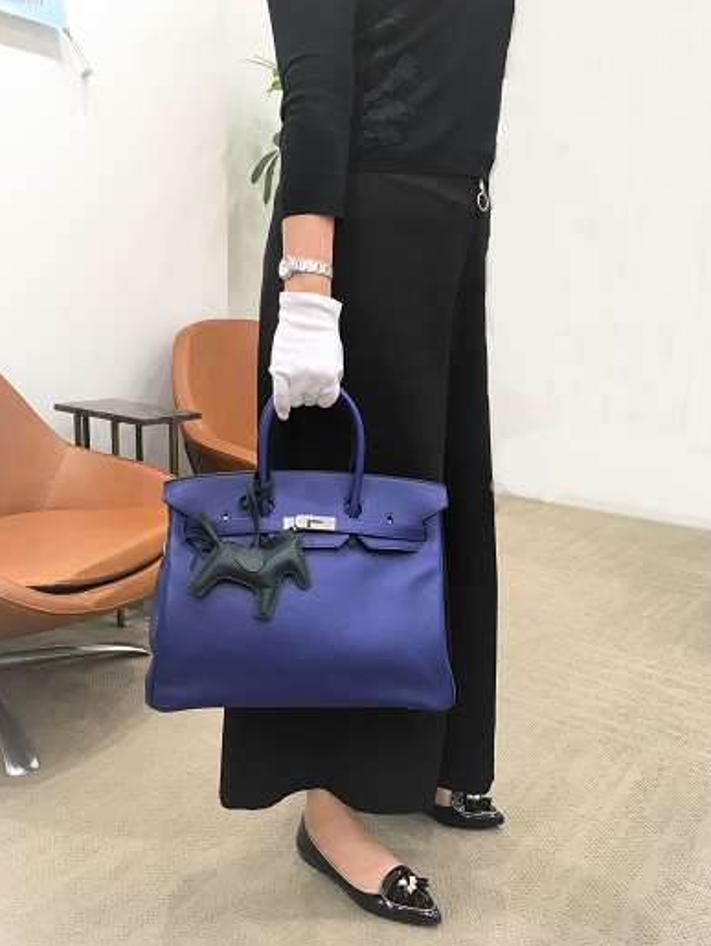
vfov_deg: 59.9
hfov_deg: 46.8
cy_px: 473
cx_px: 364
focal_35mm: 30
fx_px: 821
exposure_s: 1/33
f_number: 2.2
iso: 32
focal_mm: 4.15
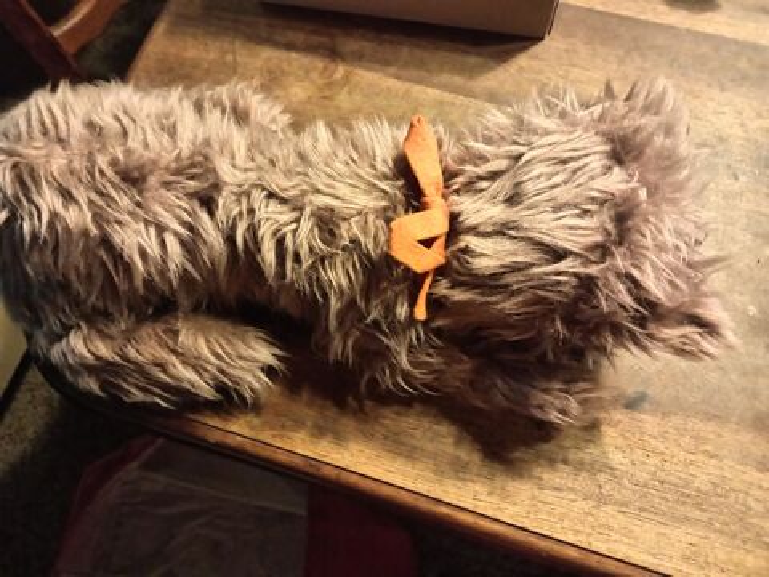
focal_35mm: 27
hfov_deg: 65.3
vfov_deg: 51.4
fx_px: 600
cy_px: 288
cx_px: 384
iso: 3779
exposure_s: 1/12.5
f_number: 1.8
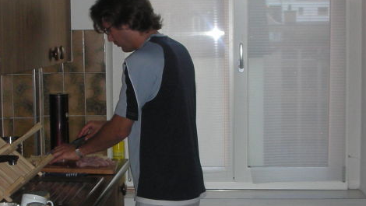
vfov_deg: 14.6
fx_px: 806
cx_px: 132
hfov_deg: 25.5
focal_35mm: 83
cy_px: 121
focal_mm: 5.8
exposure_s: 1/60.1
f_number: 3
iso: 90
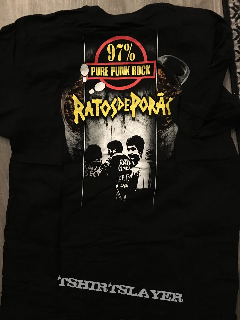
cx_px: 120
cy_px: 160
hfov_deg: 48.2
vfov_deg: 61.7
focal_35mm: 29
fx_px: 268
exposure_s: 1/17
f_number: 2.2
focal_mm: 4.15
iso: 640
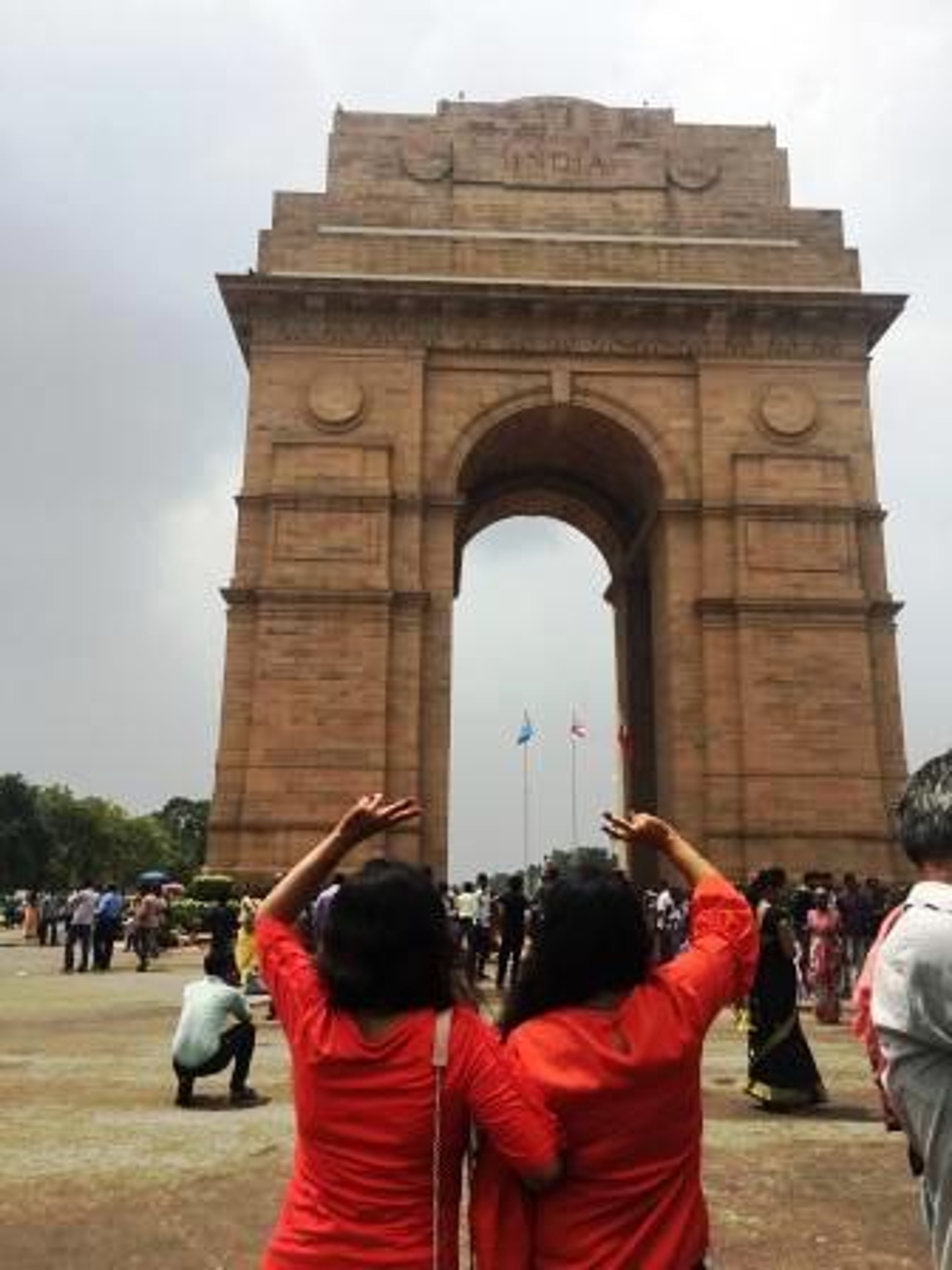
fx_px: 1063
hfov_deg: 48.2
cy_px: 635
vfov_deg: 61.7
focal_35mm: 29
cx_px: 476
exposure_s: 1/3077
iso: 25
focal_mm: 4.15
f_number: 2.2
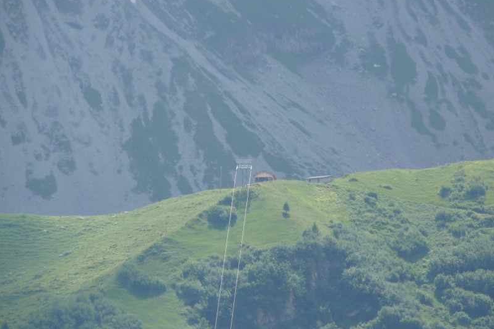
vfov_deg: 3.1
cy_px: 159
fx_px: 6010
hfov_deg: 4.7
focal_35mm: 438
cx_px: 247
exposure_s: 1/400
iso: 100
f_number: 5.6
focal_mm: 88.8
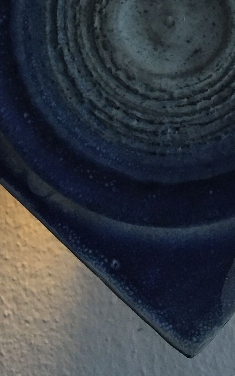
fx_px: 882
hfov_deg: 15.1
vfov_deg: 22.4
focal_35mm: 86
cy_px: -61
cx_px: 172
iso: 250
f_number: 2.2
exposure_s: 1/17
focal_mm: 4.15
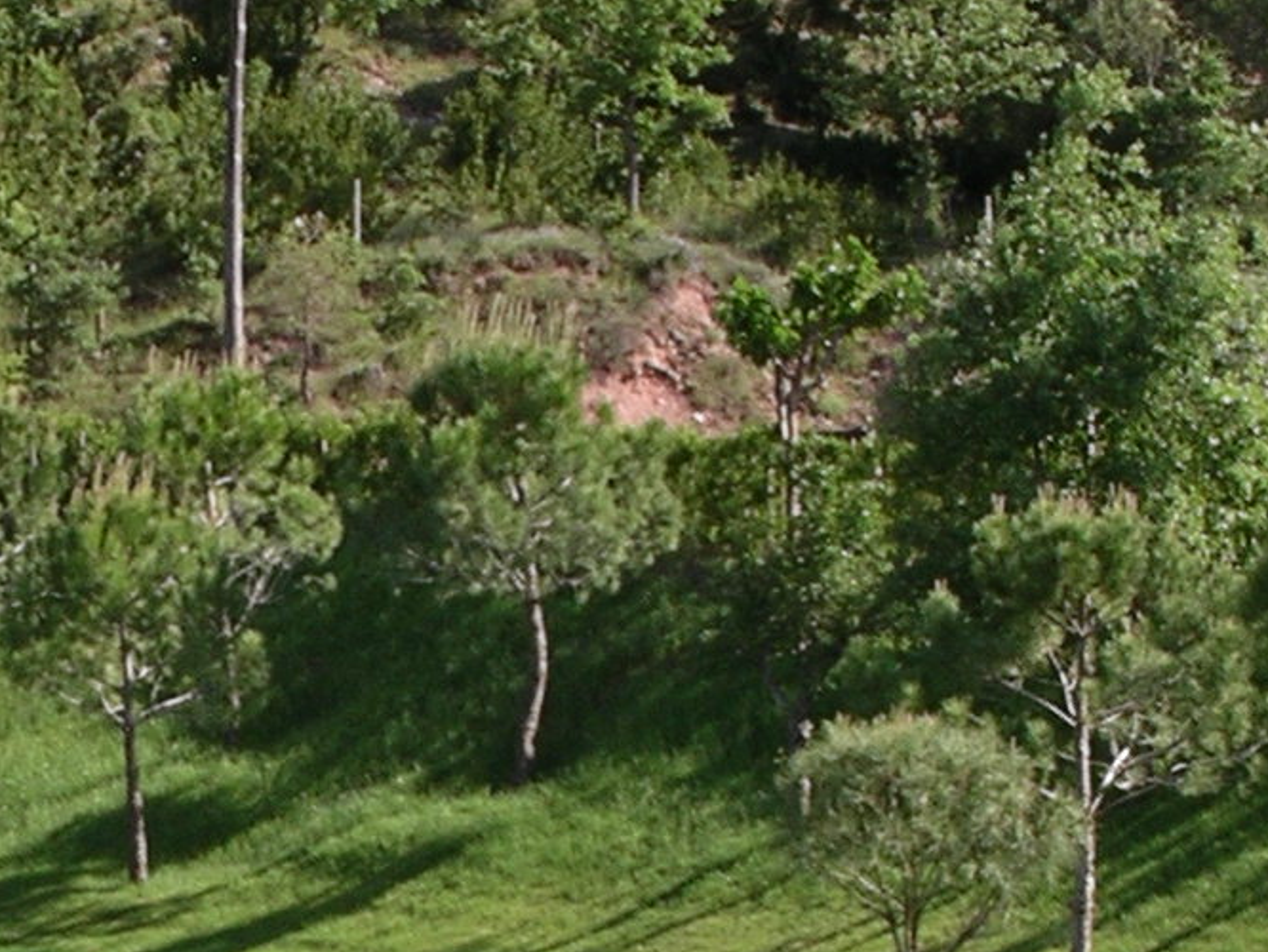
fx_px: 5277
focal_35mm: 144
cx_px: -65
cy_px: 920
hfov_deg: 13.5
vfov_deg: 10.2
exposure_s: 1/320
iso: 64
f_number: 4.3
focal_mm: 7.8
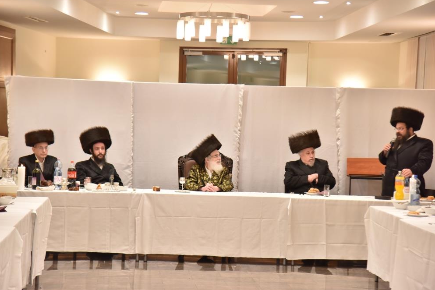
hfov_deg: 20.8
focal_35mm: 98
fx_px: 1184
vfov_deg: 14.0
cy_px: 144
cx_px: 221
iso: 2000
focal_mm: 95
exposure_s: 1/200
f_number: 4
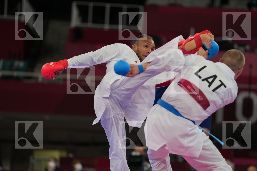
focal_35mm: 191
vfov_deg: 7.2
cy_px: 80
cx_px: 133
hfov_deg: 10.8
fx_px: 1363
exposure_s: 1/1000
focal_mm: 178
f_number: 2.8
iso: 500
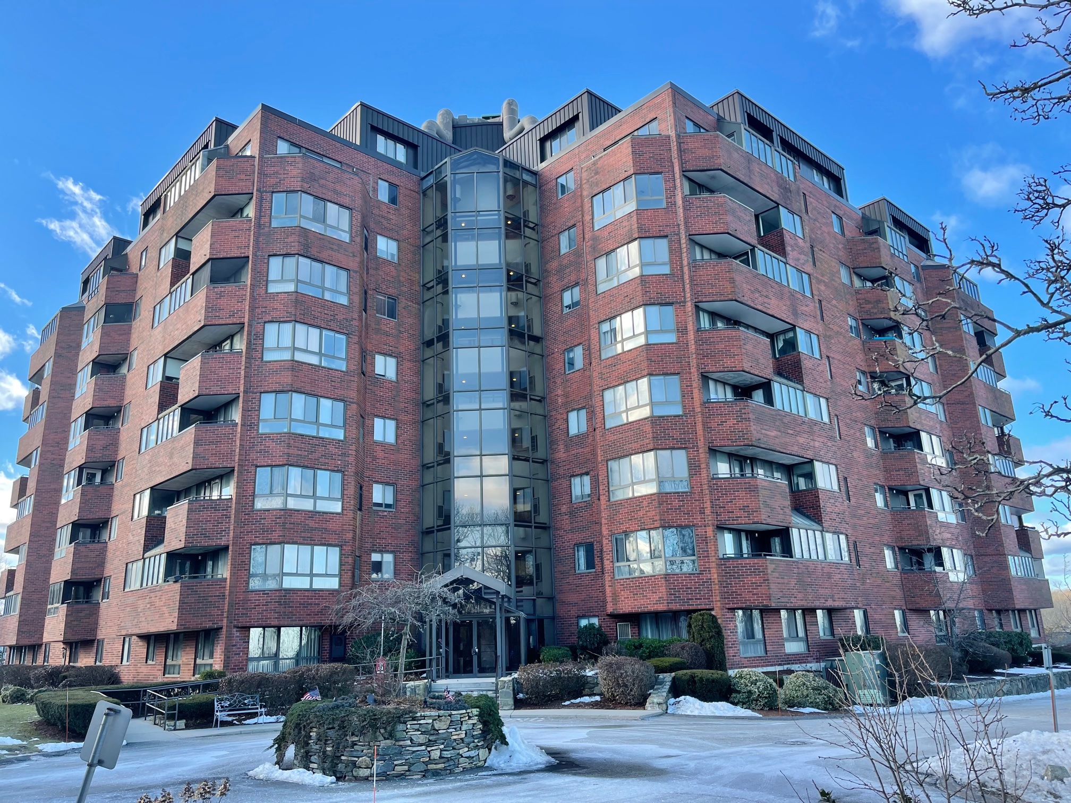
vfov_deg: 53.1
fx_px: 804
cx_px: 536
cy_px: 402
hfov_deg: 67.3
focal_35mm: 26
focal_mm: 5.1
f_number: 1.6
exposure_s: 1/561
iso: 32
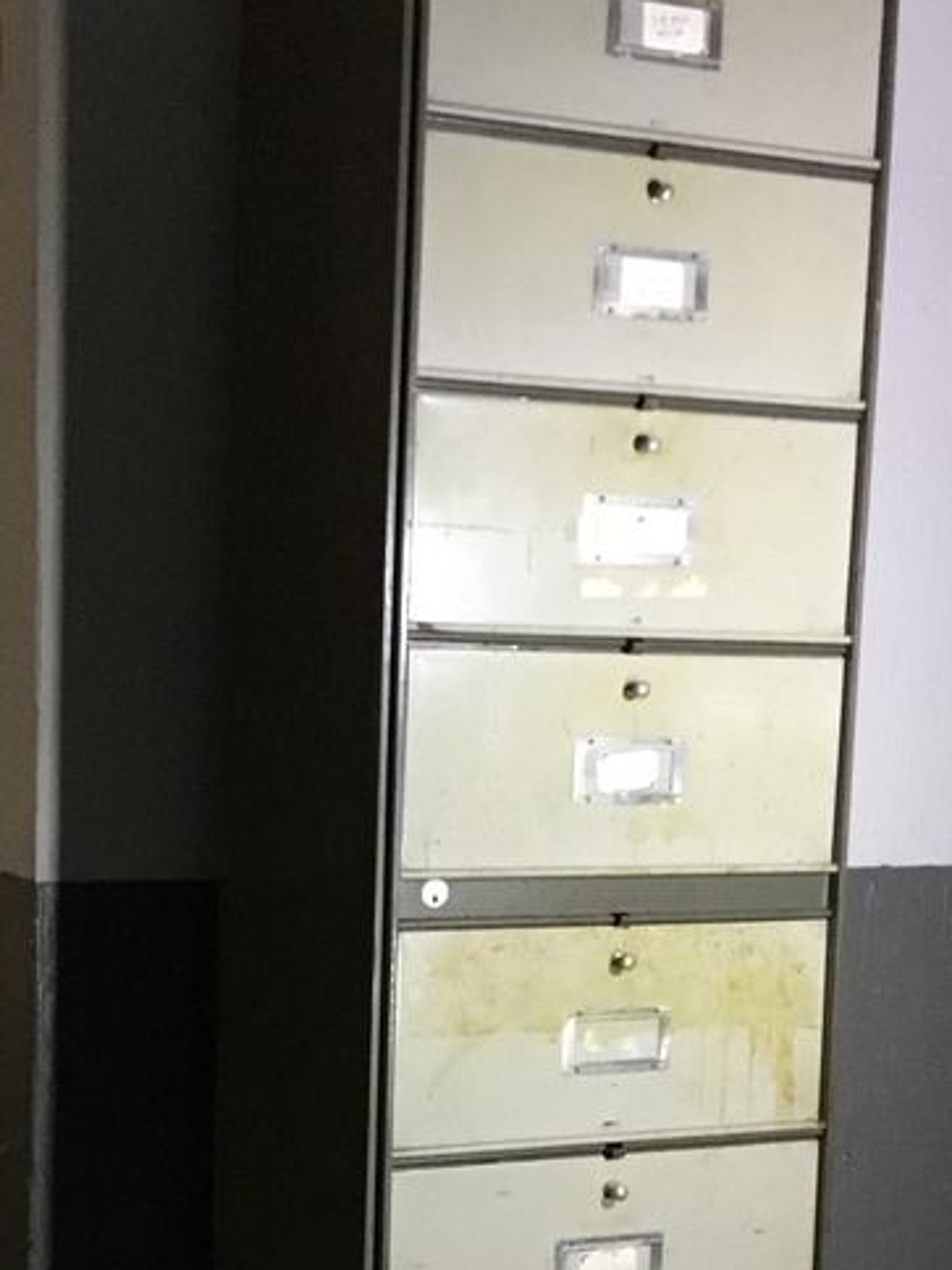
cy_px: 929
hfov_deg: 22.8
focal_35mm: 64
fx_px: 2347
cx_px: 270
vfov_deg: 29.8
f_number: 2.4
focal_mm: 3.3
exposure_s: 1/17
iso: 320
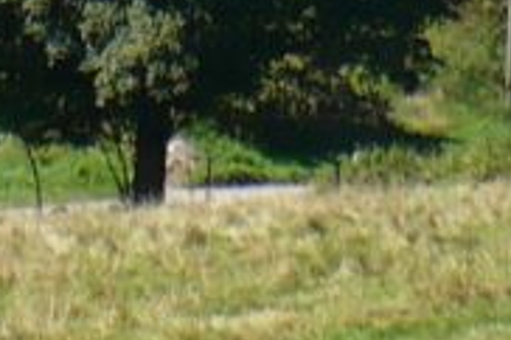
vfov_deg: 3.7
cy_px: -717
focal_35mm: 363
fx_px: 5148
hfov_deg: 5.7
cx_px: 115
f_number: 2.9
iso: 100
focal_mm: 7
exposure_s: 1/800
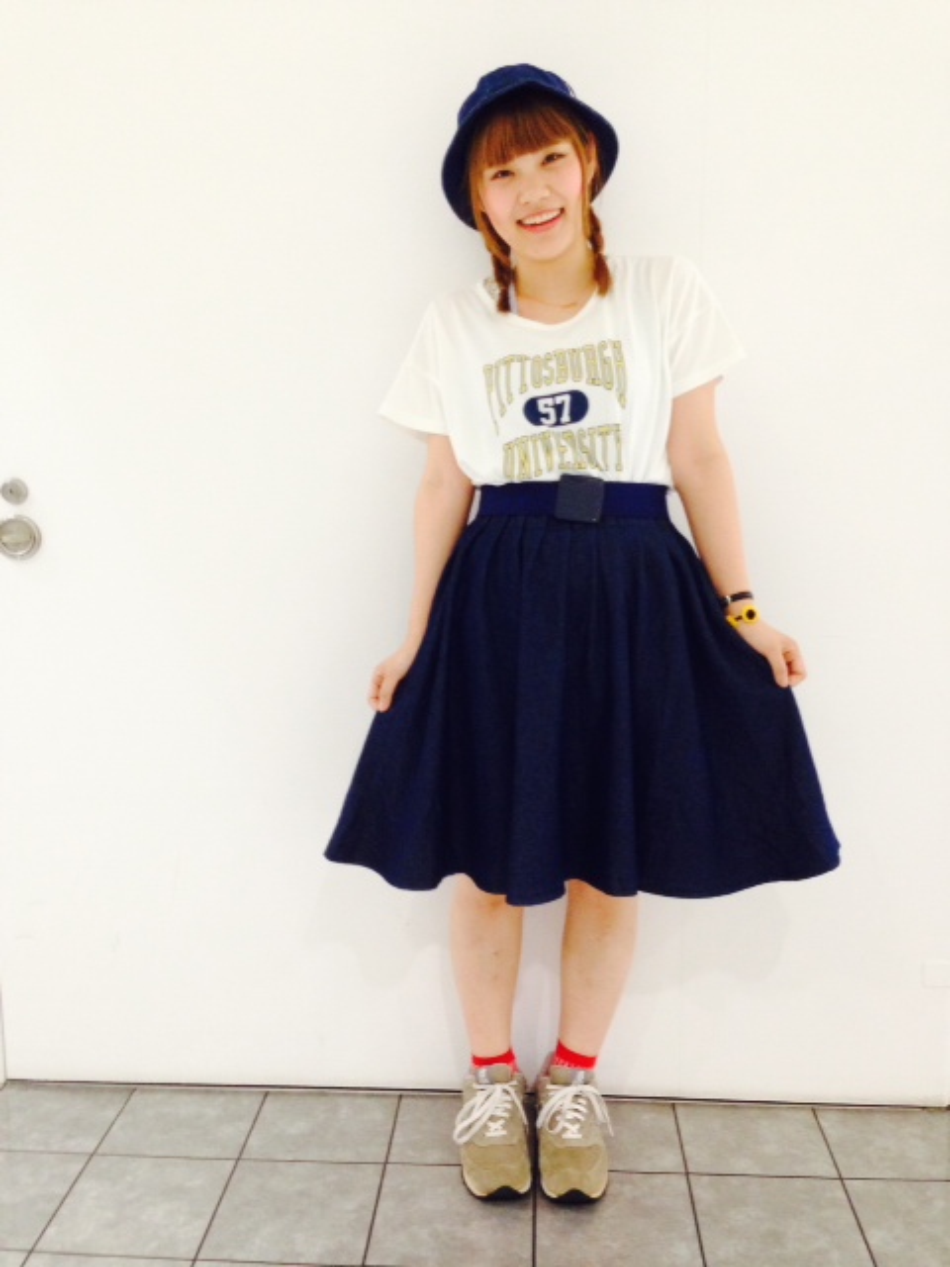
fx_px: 1208
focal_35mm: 33
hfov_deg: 42.9
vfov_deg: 55.4
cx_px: 475
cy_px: 634
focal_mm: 4.12
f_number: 2.4
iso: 200
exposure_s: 1/20
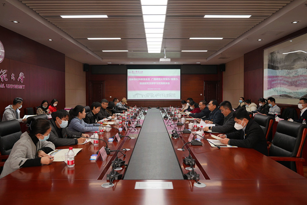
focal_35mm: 28
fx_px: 239
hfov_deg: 65.5
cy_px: 102
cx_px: 154
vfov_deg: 46.4
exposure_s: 1/160
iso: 800
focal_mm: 28
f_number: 5
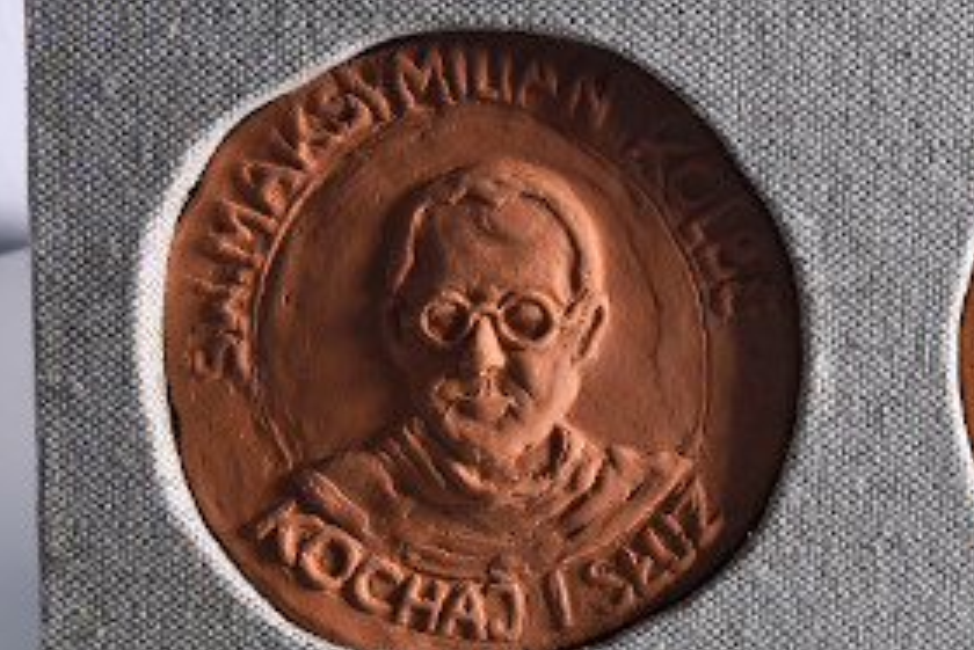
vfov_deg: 15.2
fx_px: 2436
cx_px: 842
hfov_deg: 22.2
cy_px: 355
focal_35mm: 90
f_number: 7.1
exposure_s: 1/50
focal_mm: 42
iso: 400
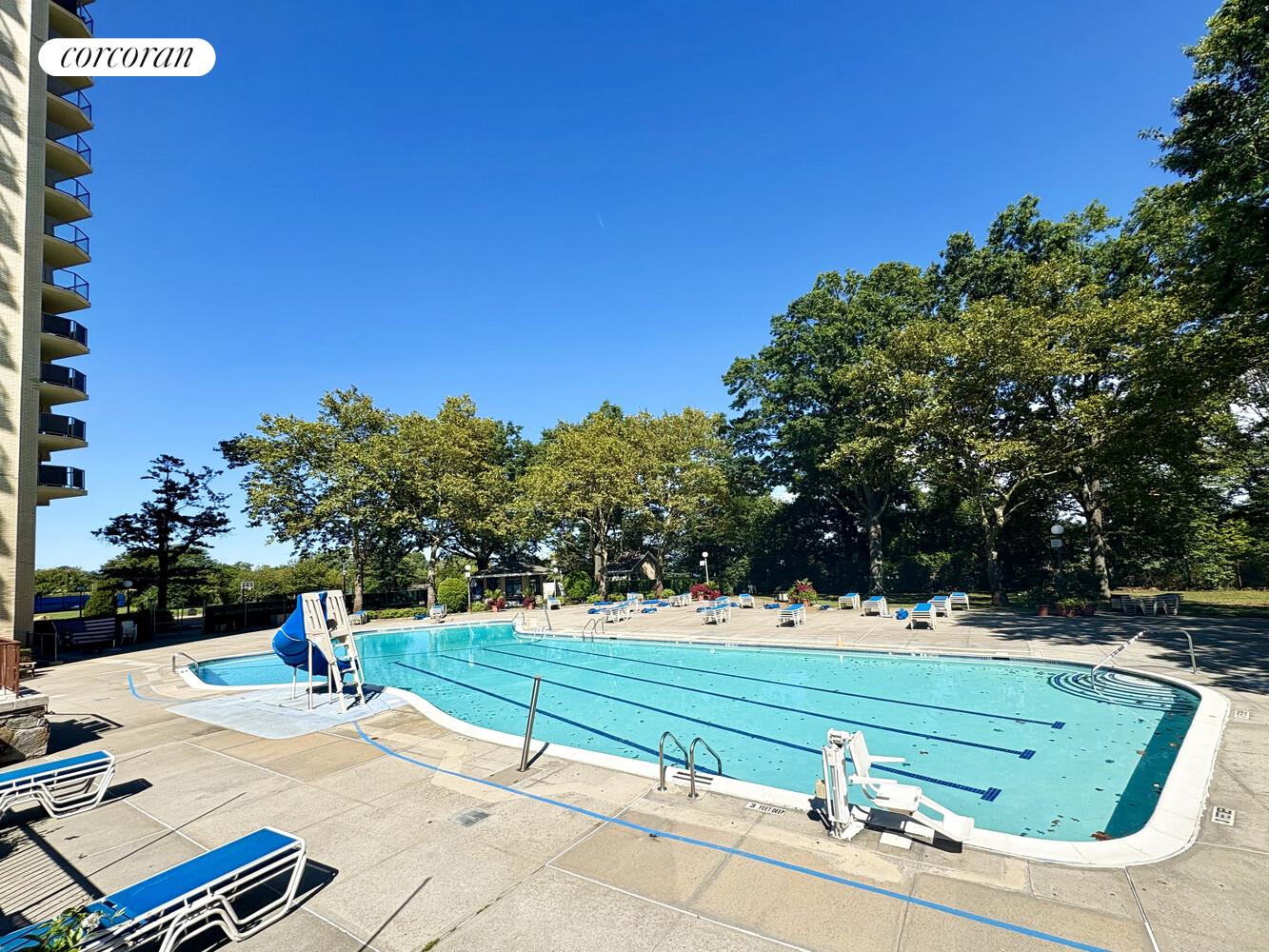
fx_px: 513
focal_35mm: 14
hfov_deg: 102.1
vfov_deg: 85.7
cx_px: 634
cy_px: 476
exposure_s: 1/1637
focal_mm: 2.22
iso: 50
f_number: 2.2
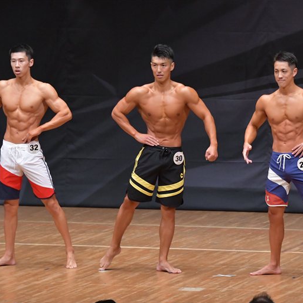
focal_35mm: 289
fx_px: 2862
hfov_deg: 6.1
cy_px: 152
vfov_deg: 6.1
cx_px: 209
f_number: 5.6
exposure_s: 1/400
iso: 6400
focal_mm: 150
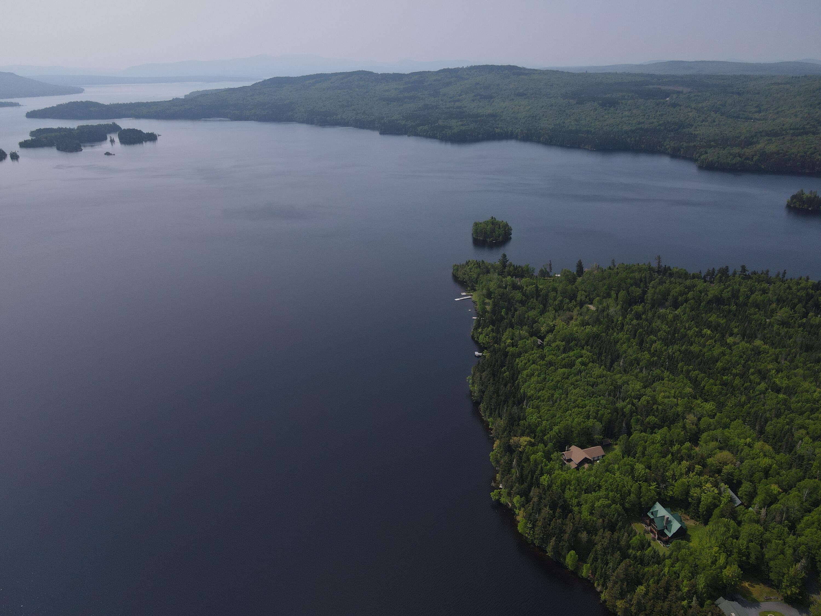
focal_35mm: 24
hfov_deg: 71.6
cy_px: 308
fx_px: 569
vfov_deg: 56.8
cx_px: 410
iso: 100
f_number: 2.8
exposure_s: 1/1250
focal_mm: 4.5
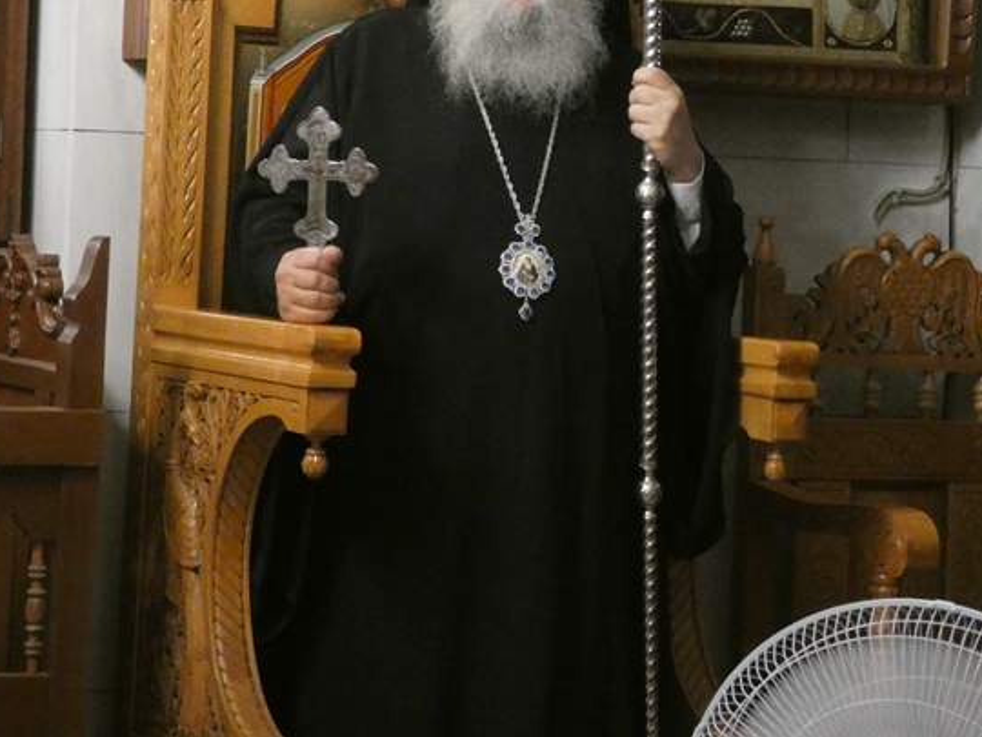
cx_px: 500
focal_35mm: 117
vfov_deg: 12.6
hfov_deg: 16.8
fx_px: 3319
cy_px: 193
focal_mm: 14.1
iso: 1600
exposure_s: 1/10
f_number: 4.5
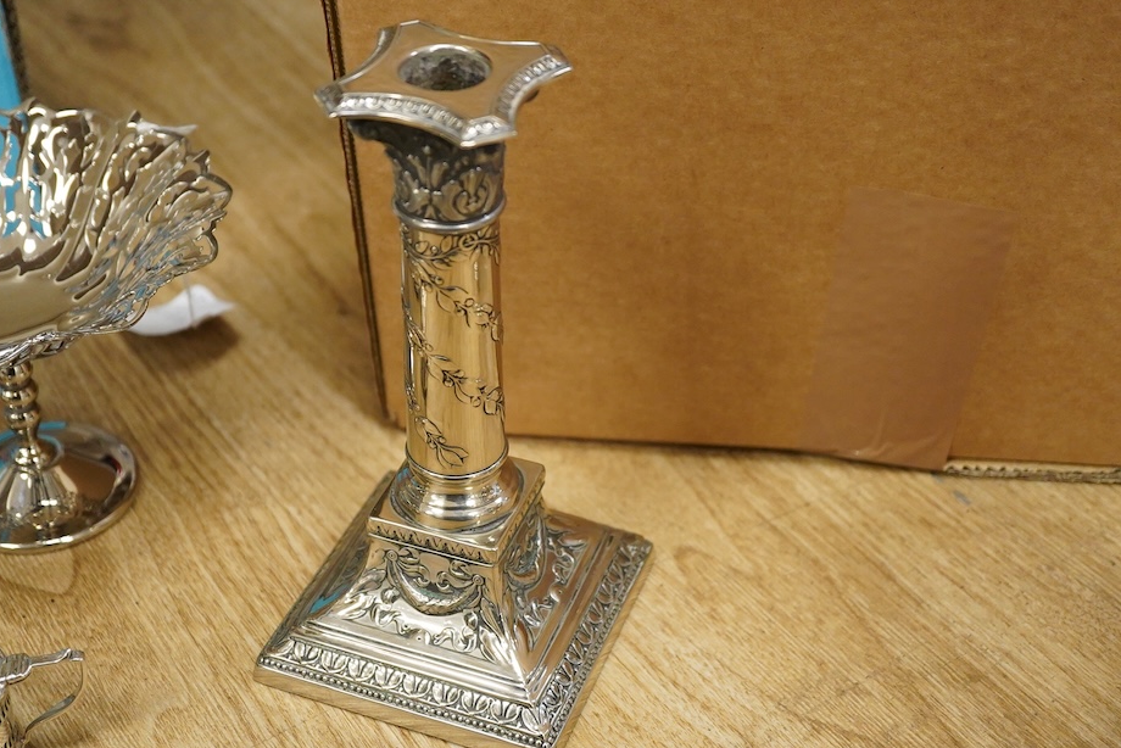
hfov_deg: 36.2
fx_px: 1713
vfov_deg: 24.6
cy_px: 398
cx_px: 482
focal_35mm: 55
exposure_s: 1/250
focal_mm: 30
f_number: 3.5
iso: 2500
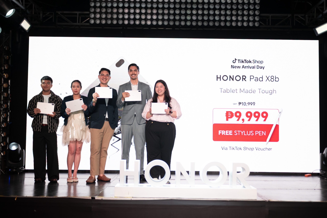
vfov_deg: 31.9
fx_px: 381
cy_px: 109
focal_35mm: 42
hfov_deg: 46.4
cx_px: 164
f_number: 2.8
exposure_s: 1/160
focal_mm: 28
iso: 400
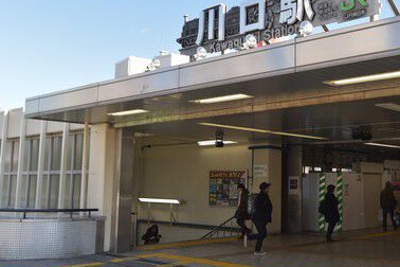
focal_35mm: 46
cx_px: 268
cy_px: 115
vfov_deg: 29.2
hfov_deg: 42.2
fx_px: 511
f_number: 5.6
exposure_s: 1/640
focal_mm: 29
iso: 400
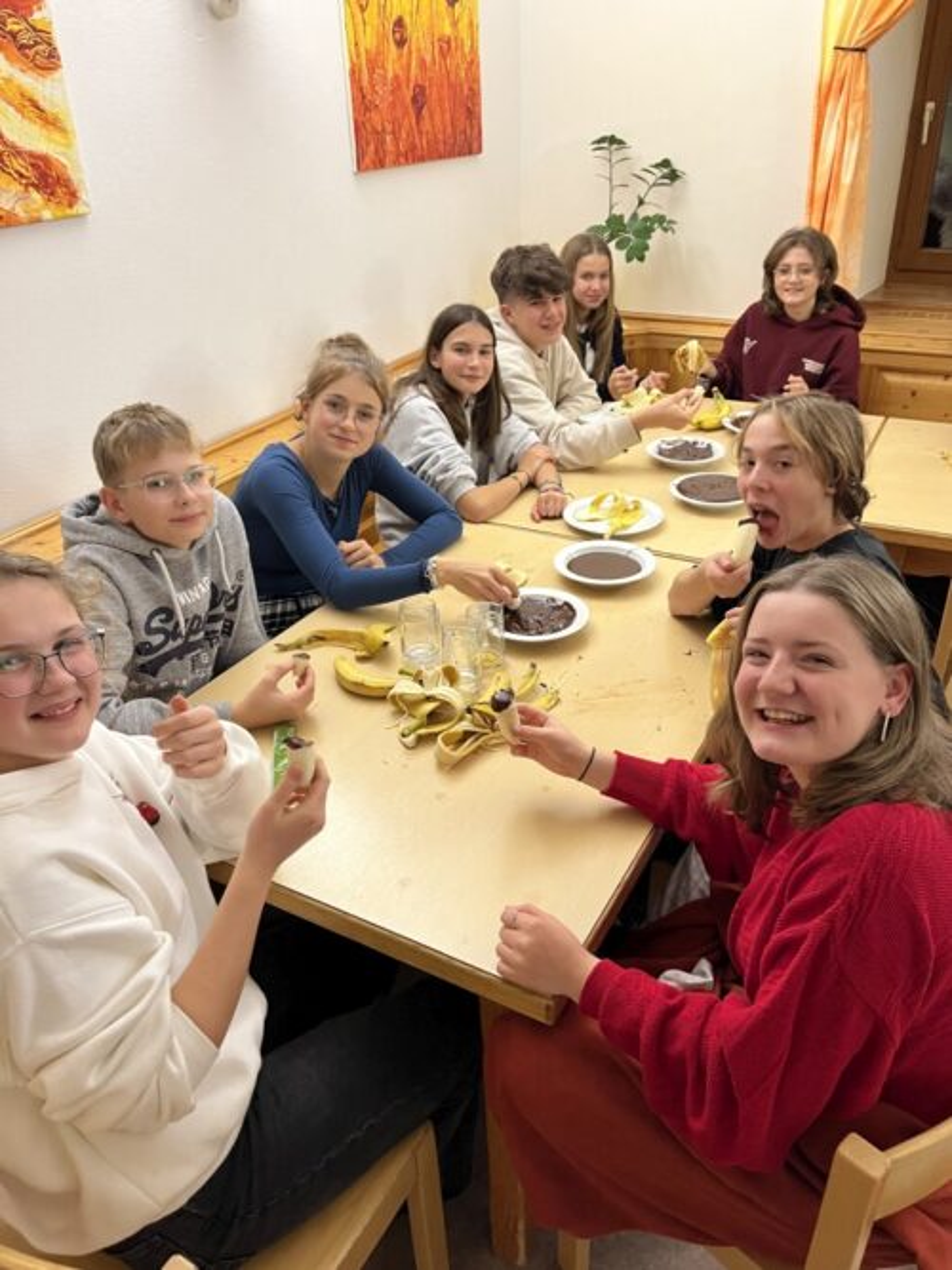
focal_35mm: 26
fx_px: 954
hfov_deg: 53.0
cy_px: 635
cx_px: 476
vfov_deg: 67.3
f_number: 1.6
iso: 400
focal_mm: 5.1
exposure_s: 1/50
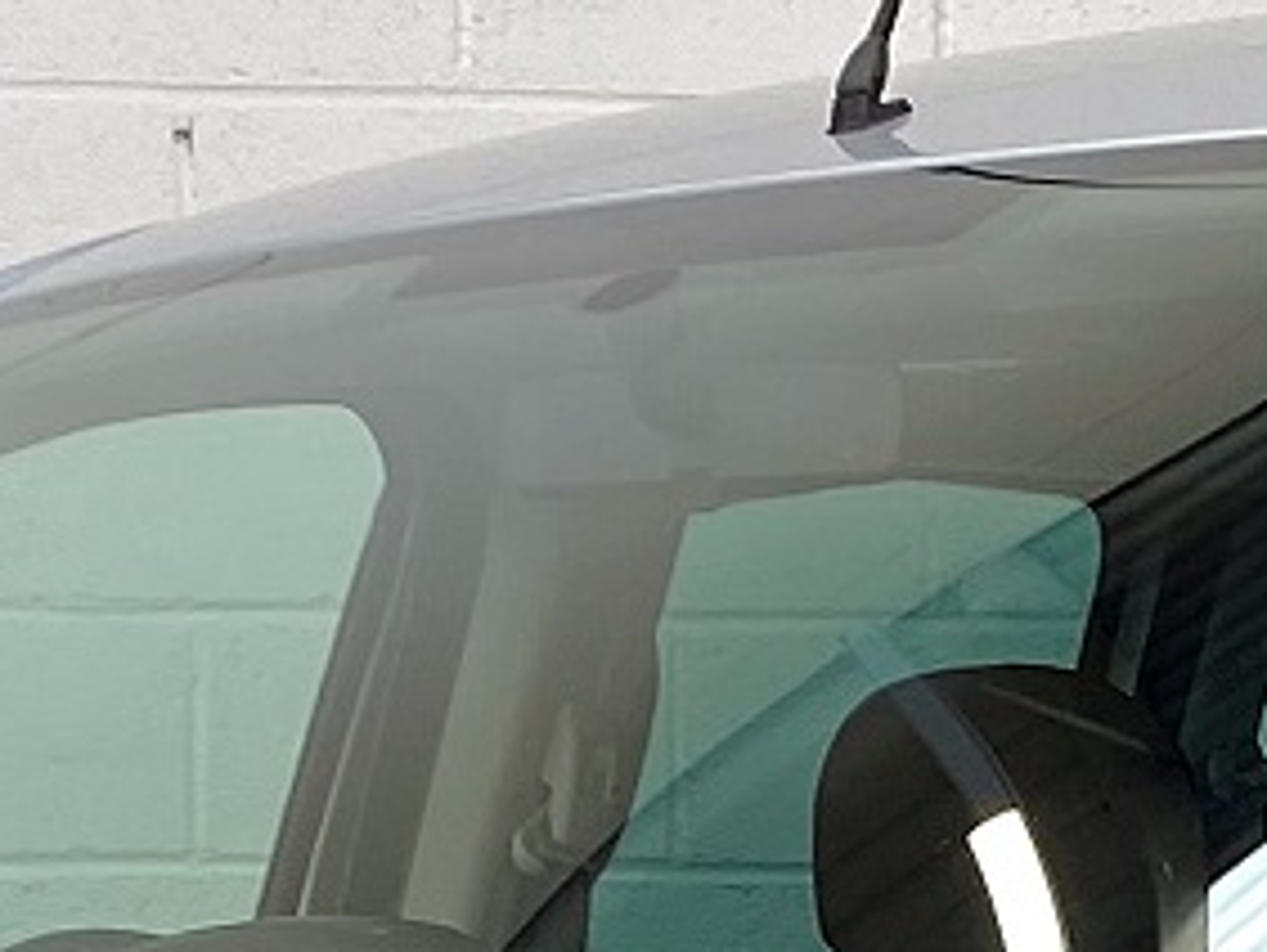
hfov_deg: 12.3
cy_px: 1922
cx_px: 523
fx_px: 5898
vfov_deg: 8.7
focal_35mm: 161
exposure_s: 1/100
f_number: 1.8
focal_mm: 4.25
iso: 40
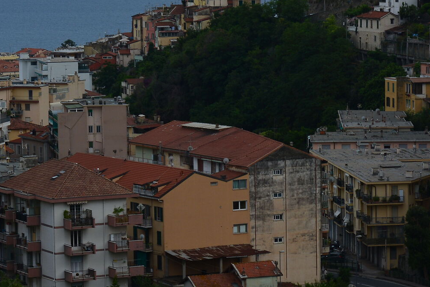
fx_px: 2150
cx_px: 353
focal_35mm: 180
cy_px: 233
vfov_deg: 7.6
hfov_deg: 11.4
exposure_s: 1/200
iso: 160
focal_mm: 50
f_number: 7.1
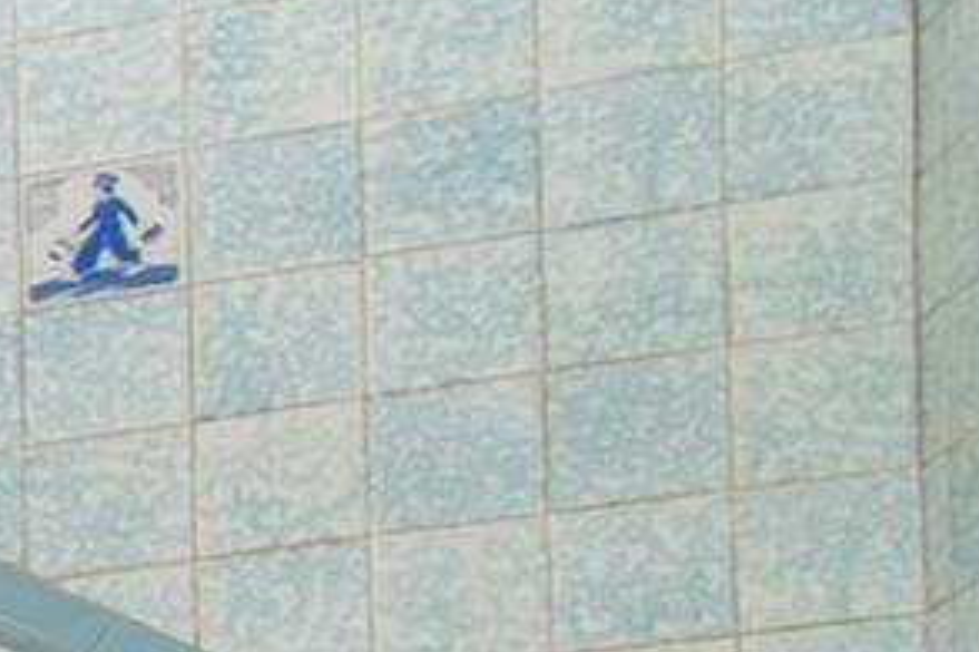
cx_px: -2389
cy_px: 1653
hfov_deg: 9.7
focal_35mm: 116
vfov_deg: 10.1
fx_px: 3139
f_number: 8
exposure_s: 1/25
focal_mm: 11
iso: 640
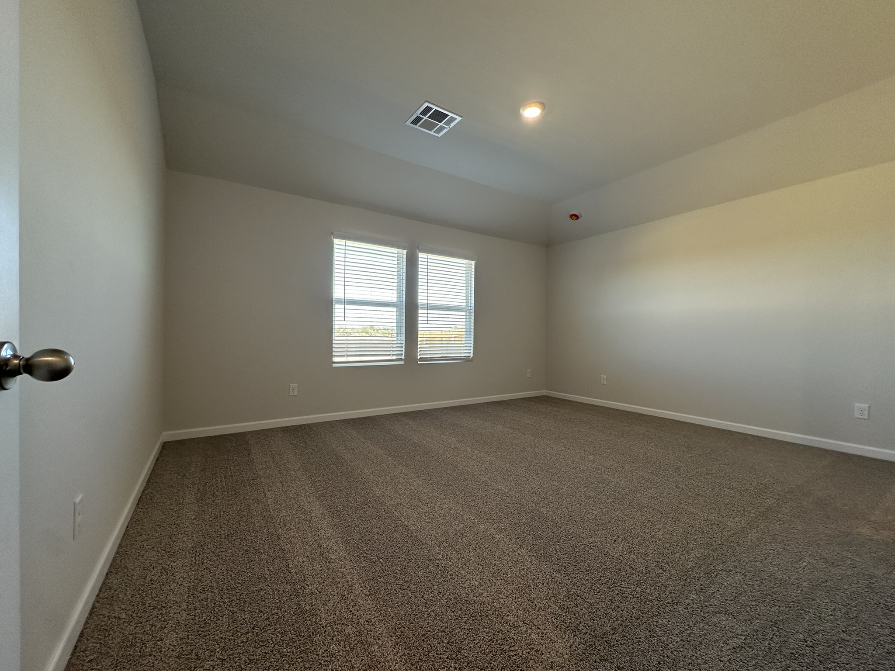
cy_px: 336
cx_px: 448
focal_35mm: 14
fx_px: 362
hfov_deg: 102.1
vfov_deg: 85.7
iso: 125
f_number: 2.2
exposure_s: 1/120
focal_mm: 2.22
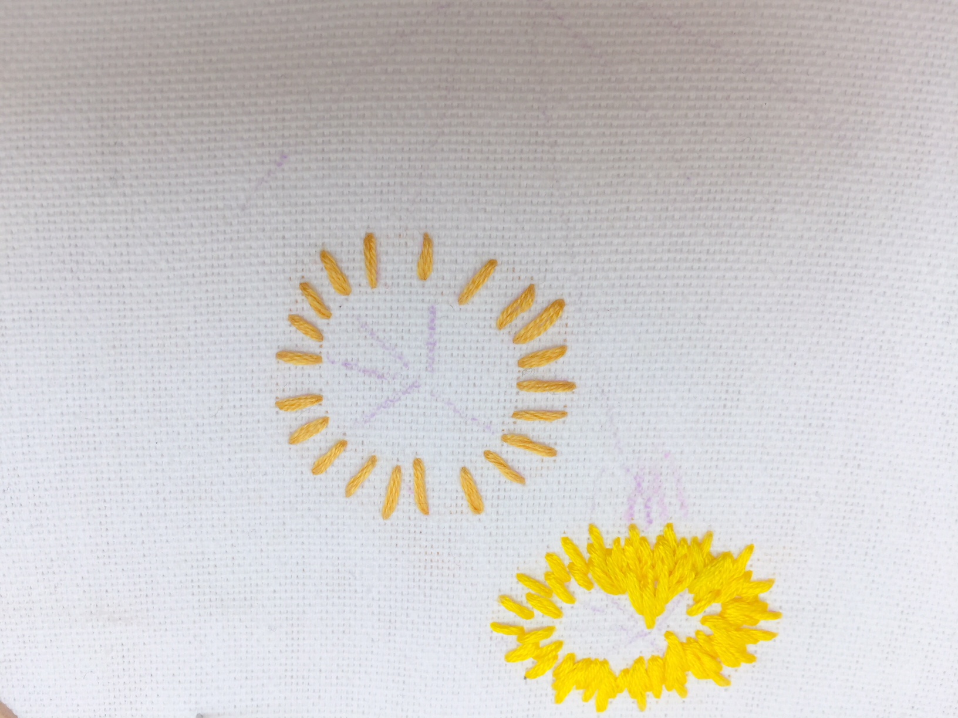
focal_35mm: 29
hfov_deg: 61.7
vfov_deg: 48.2
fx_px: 803
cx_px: 479
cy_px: 359
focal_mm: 4.15
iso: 32
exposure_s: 1/377
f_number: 2.2
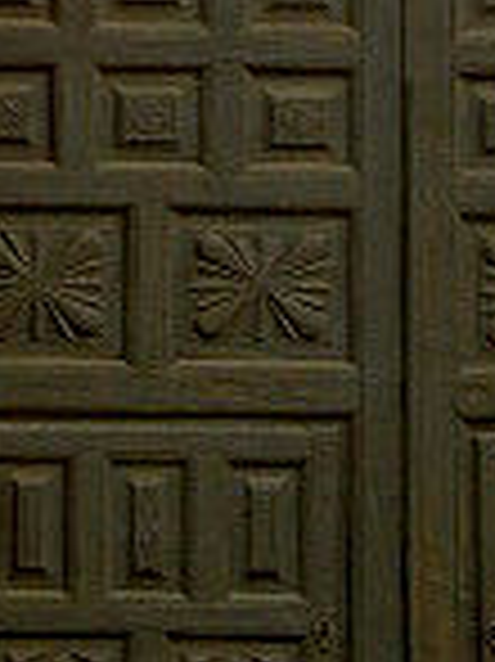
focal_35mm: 326
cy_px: -81
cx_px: 414
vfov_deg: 6.1
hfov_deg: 4.6
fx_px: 6225
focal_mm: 12.4
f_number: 4.2
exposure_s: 1/125
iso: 100
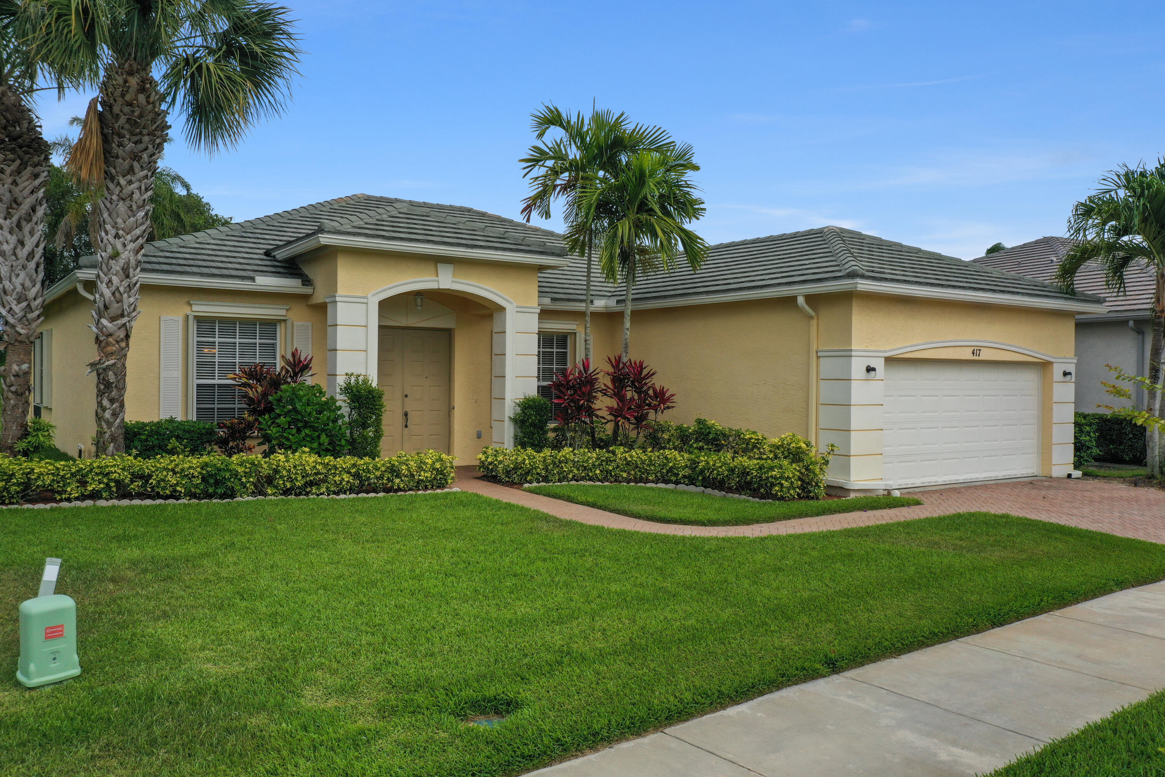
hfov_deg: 65.5
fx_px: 906
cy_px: 388
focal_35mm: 28
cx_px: 582
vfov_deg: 46.4
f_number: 6.3
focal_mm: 10.26
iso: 100
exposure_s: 1/500
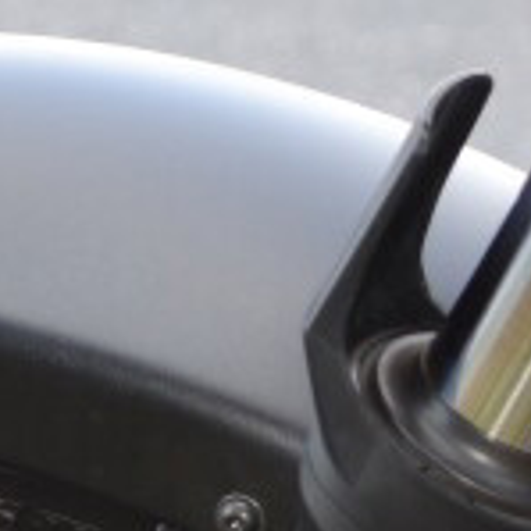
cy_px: 1165
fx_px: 8209
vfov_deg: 3.7
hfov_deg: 3.7
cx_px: 46
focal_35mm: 473
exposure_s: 1/125
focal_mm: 46
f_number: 5.3
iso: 200
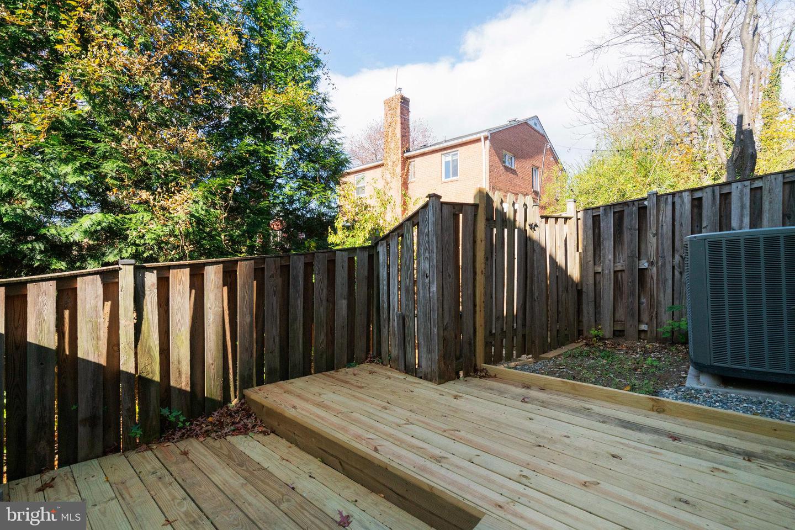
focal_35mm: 16
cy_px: 265
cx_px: 398
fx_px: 353
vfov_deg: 73.7
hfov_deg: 96.7
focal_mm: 16
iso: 1250
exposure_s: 1/640
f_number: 8
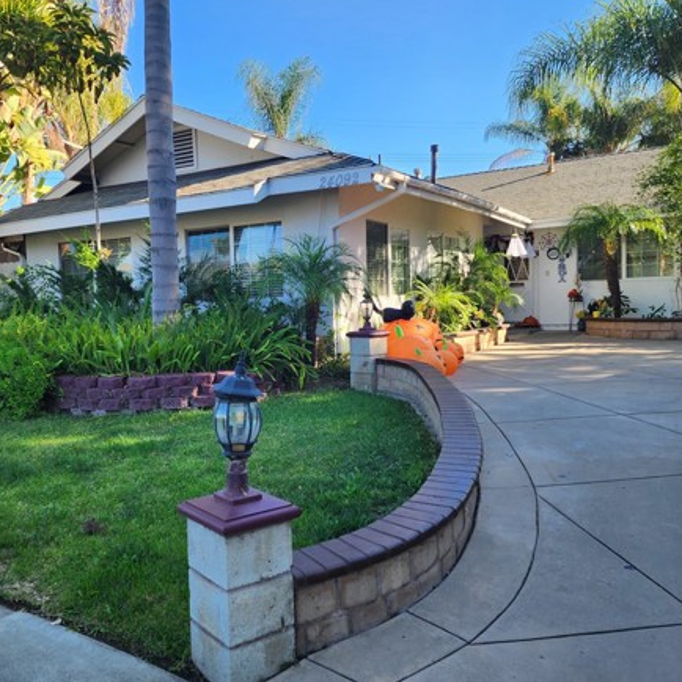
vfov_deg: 54.0
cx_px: 239
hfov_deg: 53.2
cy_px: 330
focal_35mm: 30
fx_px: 669
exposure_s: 1/251
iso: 12
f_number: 1.8
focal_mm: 6.4
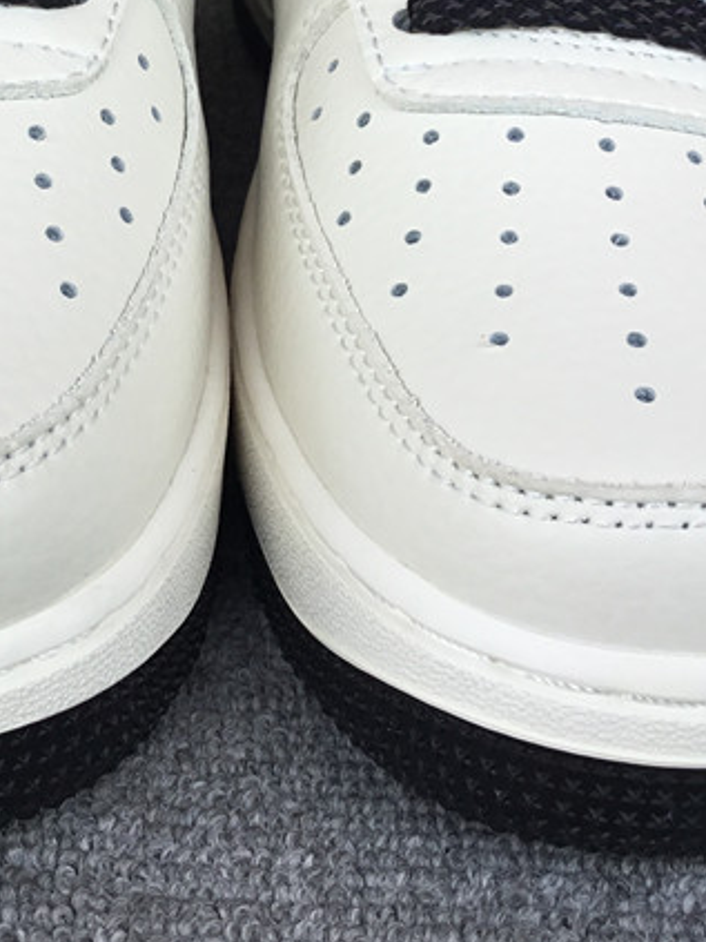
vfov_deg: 28.9
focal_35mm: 66
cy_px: 226
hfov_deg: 22.1
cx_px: 214
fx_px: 1796
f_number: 2.4
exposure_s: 1/379
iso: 25
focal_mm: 3.3
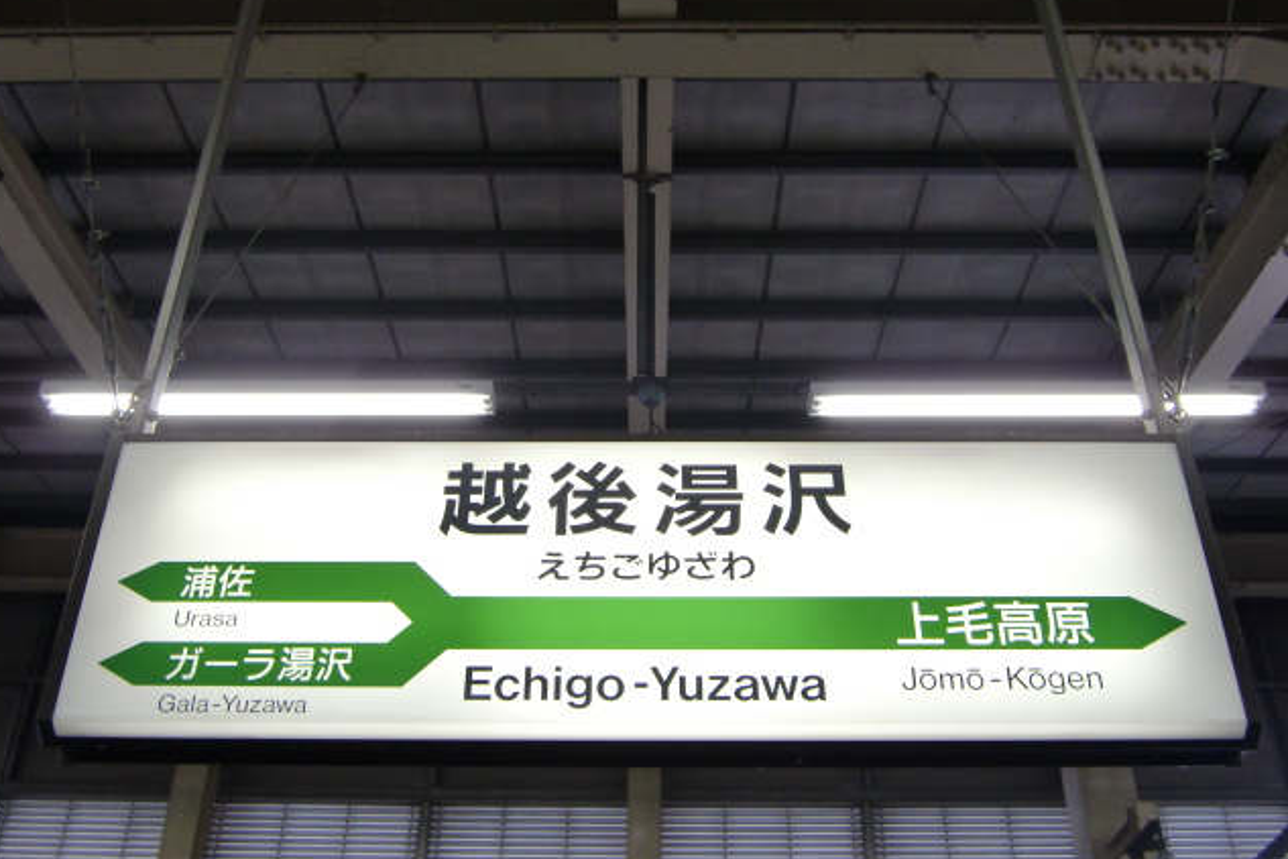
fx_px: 1467
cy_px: 425
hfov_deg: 47.4
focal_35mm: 41
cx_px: 639
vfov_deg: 32.6
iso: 125
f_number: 3
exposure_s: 1/60
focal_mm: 6.9
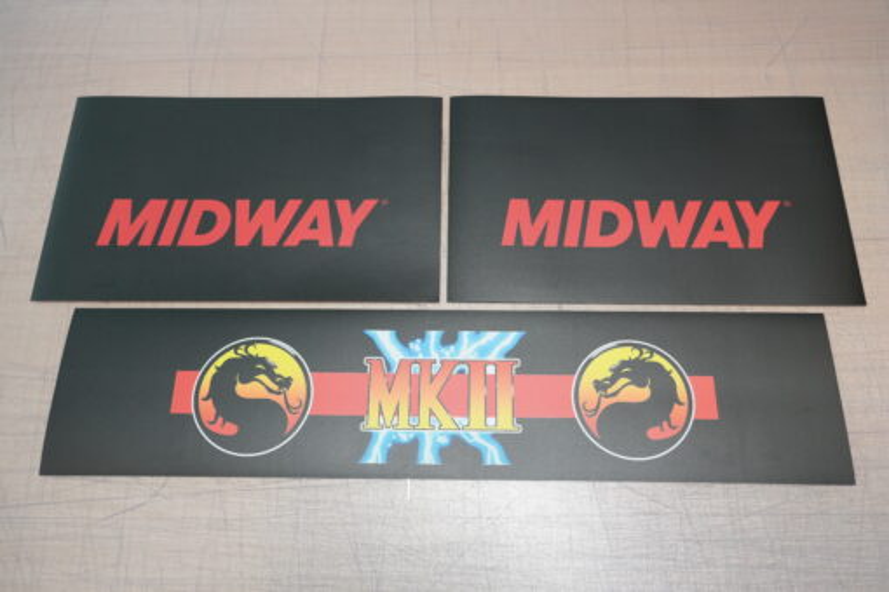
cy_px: 296
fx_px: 722
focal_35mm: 29
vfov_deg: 44.6
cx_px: 444
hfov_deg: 63.2
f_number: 4
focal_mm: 19.5
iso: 1250
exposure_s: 1/160
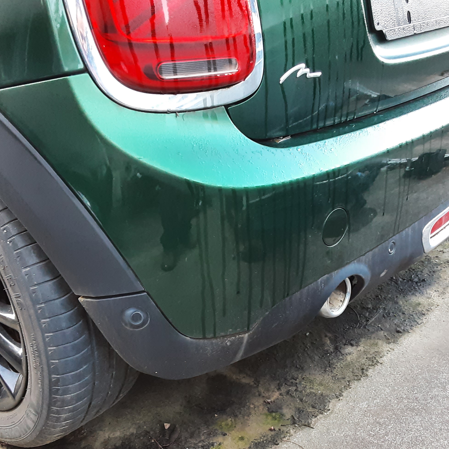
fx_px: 587
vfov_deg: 41.7
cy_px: 267
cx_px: 243
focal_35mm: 40
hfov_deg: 41.8
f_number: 1.9
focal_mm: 2.91
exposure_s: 1/50
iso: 160
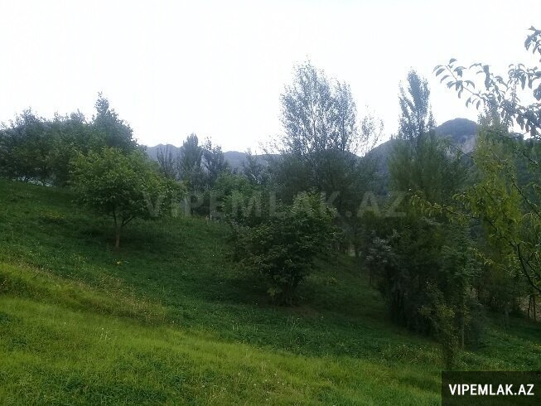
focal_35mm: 31
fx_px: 485
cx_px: 270
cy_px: 203
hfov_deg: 58.3
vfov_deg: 45.5
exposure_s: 1/456
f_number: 2.2
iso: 50
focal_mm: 3.3
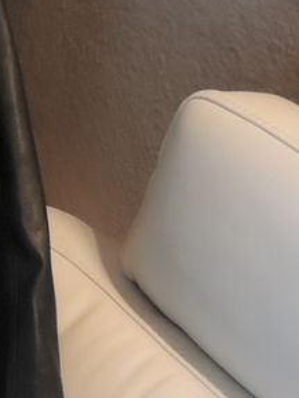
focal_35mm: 114
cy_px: 258
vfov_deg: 17.2
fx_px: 1312
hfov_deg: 11.2
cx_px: -379
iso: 2500
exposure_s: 1/15
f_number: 3.2
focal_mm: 5.8
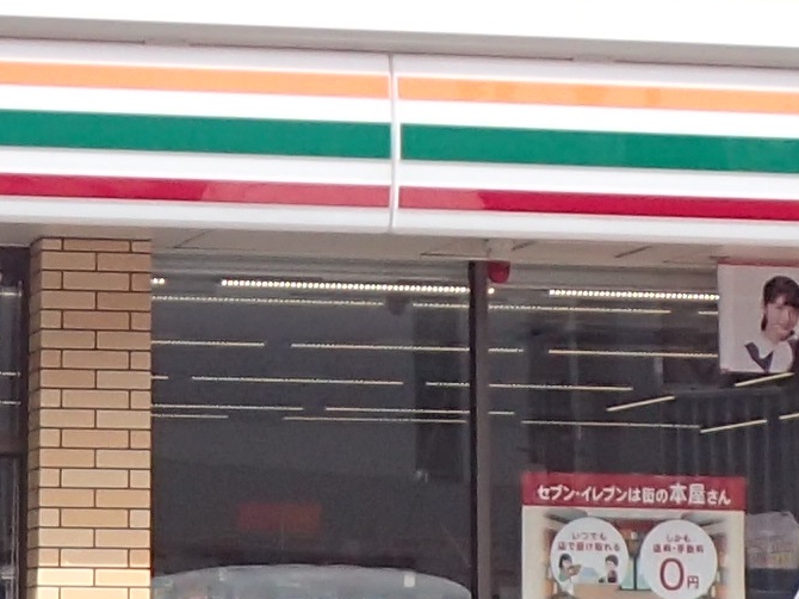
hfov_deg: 11.4
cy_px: 2
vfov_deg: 8.6
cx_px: 126
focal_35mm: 172
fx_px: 3969
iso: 100
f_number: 2
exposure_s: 1/2000
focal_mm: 4.5
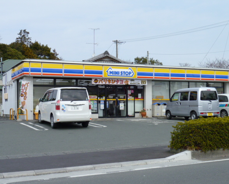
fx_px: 366
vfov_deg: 28.1
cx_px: 117
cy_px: 93
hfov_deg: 34.7
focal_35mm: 54
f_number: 5
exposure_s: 1/500
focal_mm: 9.1
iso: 100
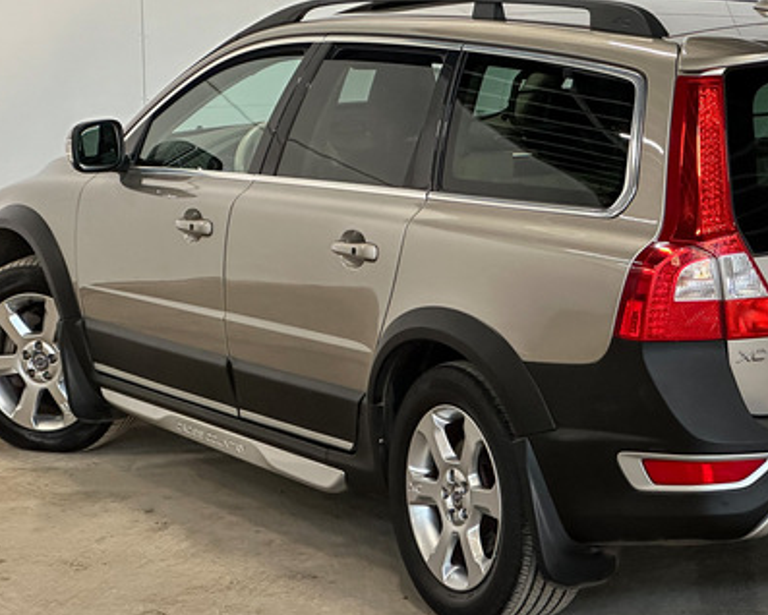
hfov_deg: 15.6
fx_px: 2797
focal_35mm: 123
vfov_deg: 12.5
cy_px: 176
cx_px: 569
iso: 200
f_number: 2.8
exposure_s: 1/50
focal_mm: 9
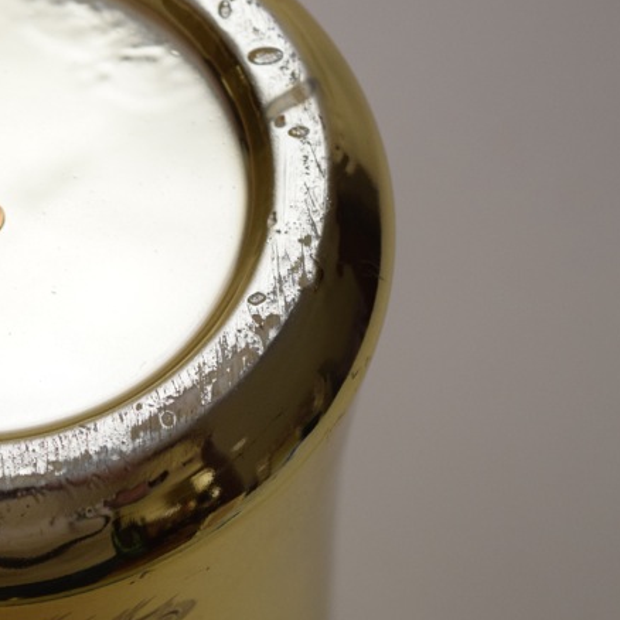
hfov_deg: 10.8
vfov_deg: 10.9
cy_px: 231
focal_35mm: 160
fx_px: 3242
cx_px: -23
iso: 900
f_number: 5.6
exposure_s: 1/60
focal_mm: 55
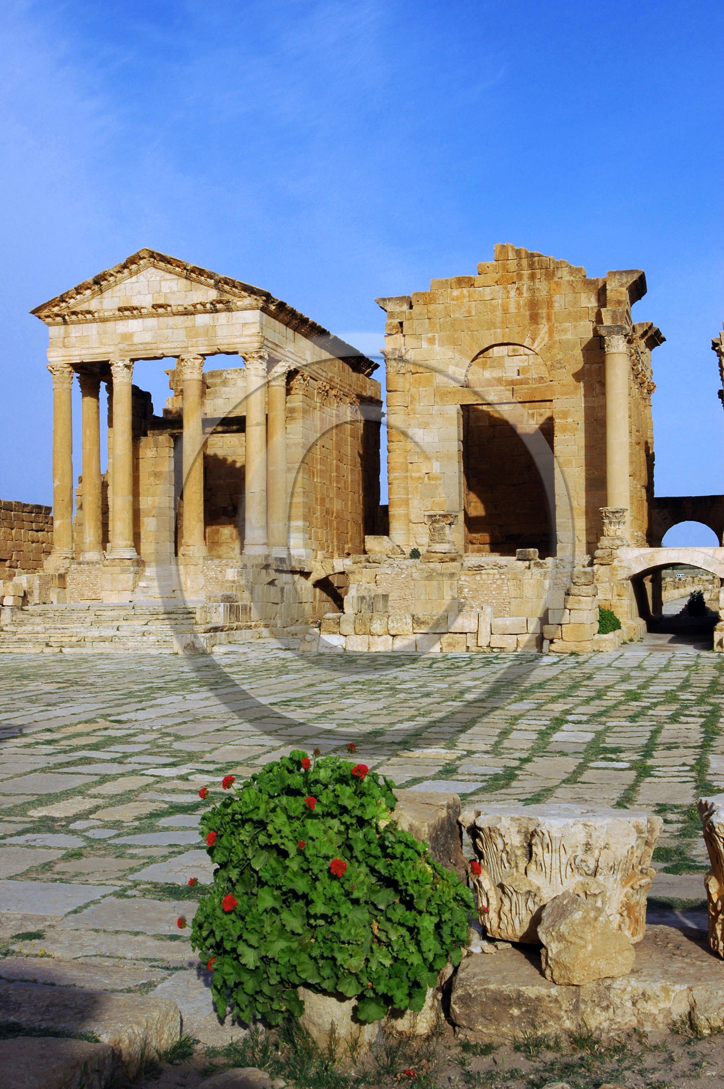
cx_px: 362
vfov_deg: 46.4
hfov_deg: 31.8
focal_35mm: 42
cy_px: 544
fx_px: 1269
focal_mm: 28
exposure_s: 1/125
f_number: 18
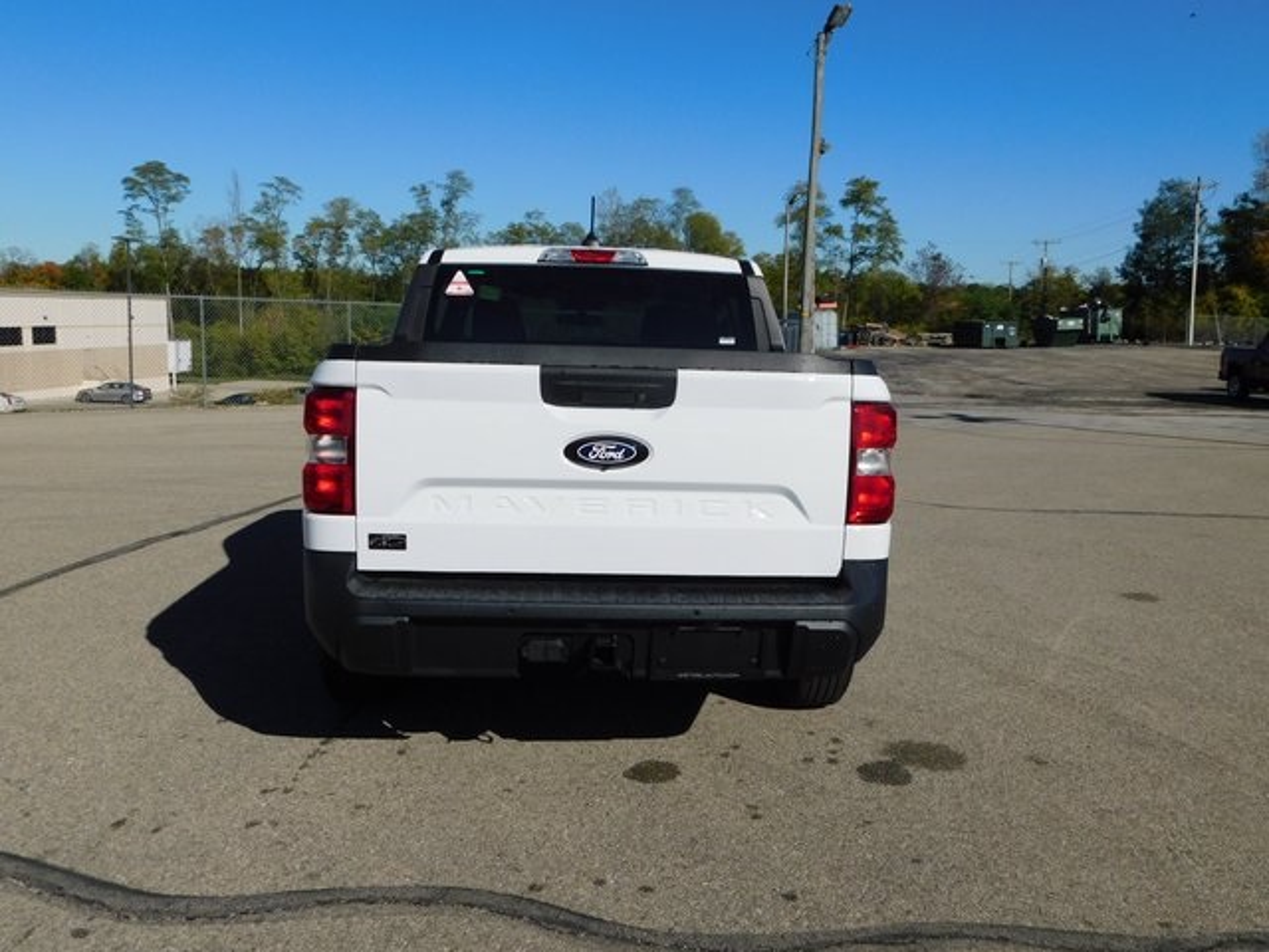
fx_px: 1100
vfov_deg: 46.8
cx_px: 634
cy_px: 476
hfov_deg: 60.0
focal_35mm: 30
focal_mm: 5.3
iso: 125
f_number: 6.4
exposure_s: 1/1000
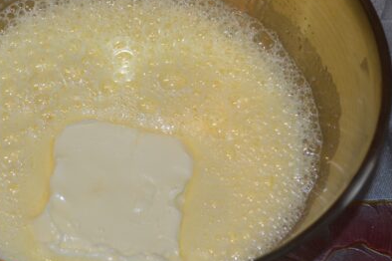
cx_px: 111
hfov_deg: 18.2
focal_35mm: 112
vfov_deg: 12.2
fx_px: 1219
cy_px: 105
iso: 720
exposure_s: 1/60
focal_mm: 42
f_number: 5.3
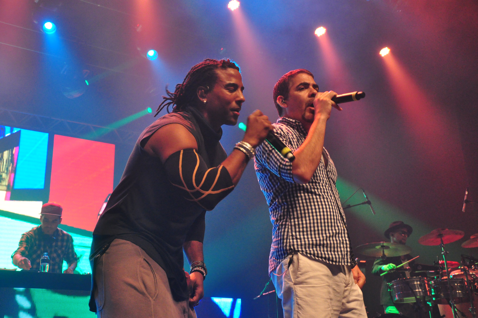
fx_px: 637
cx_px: 239
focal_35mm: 48
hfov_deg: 41.2
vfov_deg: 28.0
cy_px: 159
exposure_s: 1/80
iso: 2000
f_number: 4.2
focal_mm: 32
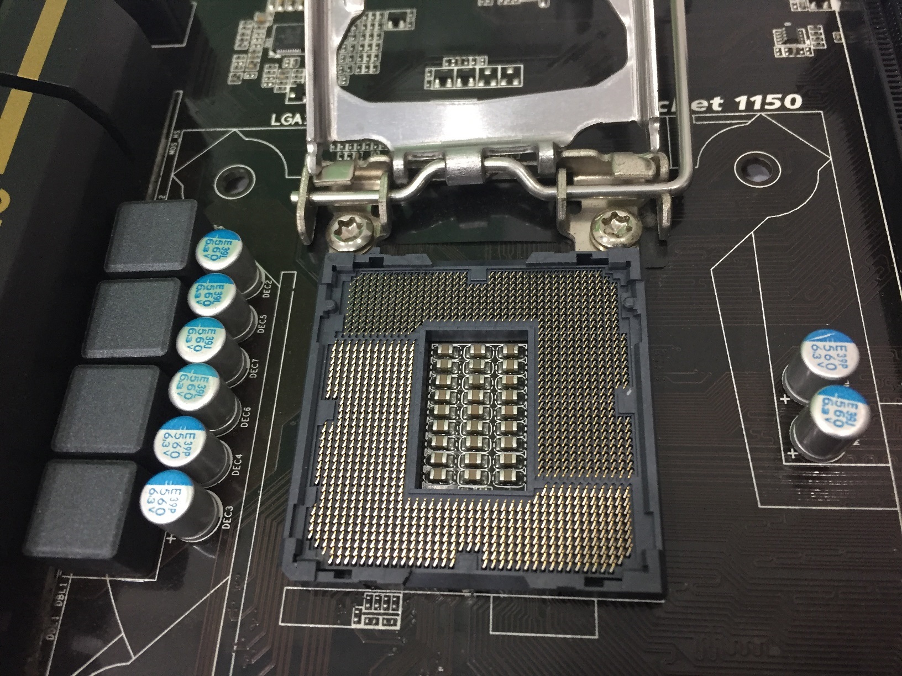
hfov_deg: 61.7
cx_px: 451
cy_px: 338
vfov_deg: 48.2
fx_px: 756
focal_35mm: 29
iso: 200
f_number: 2.2
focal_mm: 4.15
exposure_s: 1/33
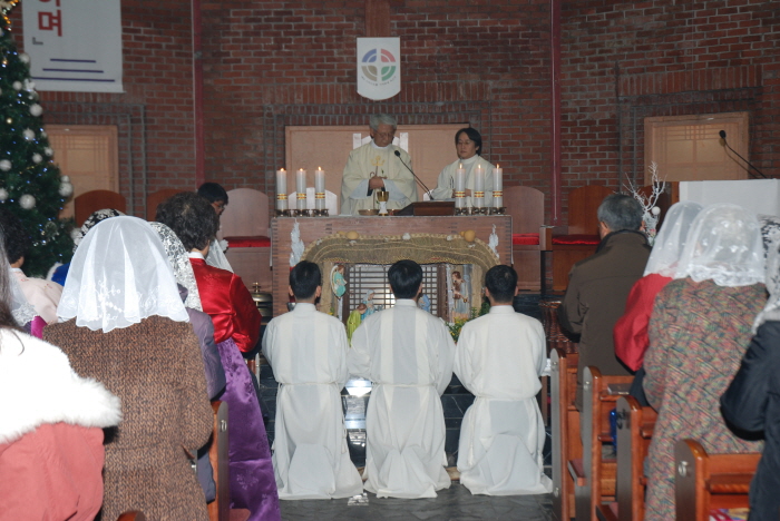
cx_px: 390
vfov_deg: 22.7
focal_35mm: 60
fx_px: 1301
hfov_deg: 33.4
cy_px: 260
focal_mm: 40
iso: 200
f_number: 4.5
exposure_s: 1/60
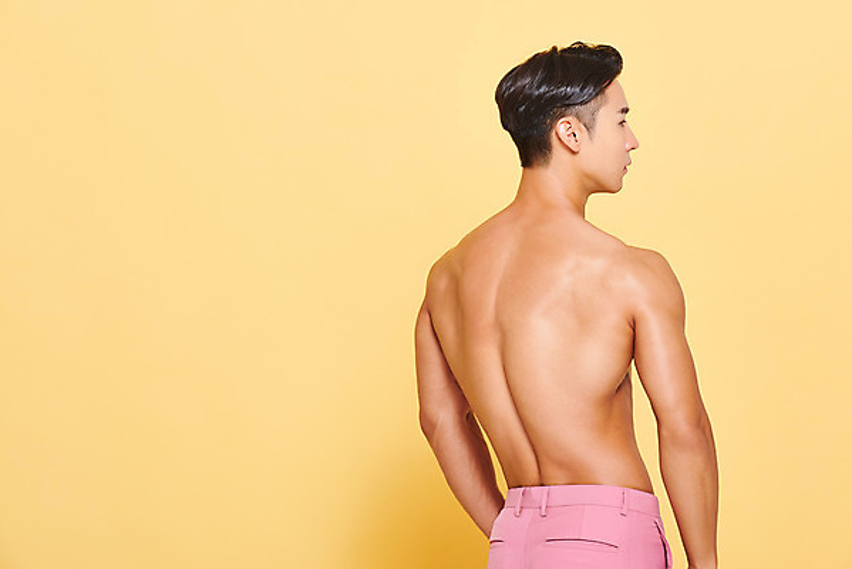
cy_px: 284
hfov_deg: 14.6
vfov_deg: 9.8
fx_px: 3315
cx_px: 426
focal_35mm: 140
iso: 100
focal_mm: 140
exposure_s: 1/125
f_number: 11
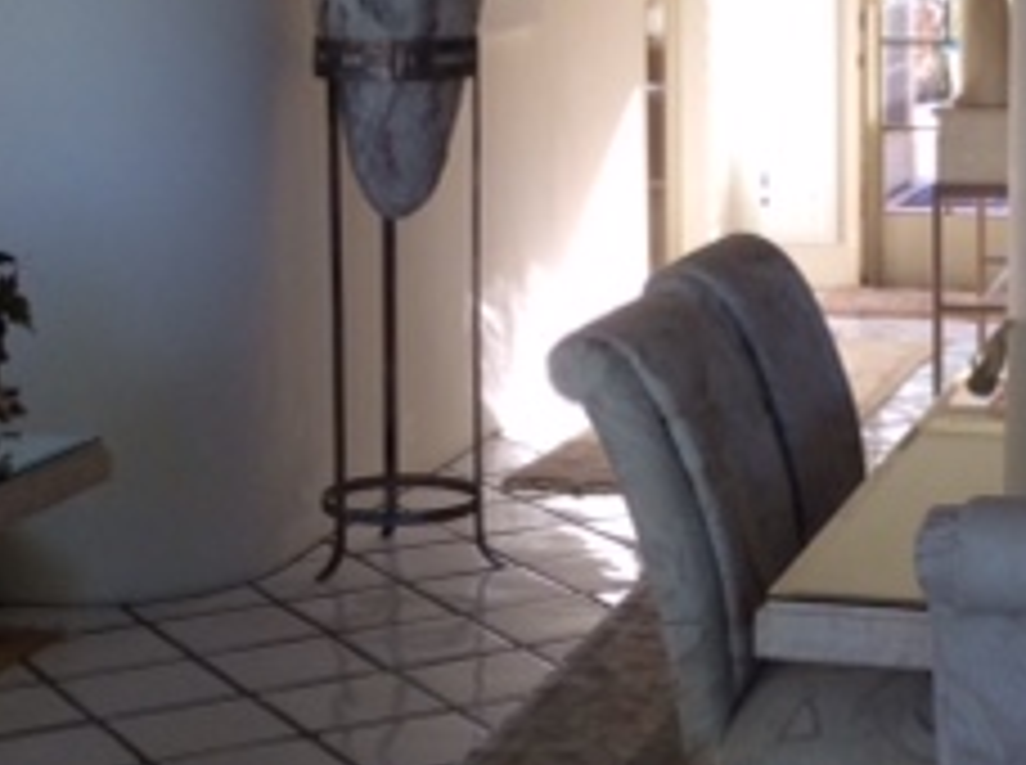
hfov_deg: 21.8
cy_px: 180
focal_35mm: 90
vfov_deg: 16.3
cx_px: 644
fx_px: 2662
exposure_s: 1/60
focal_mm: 3.3
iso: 40
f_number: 2.4
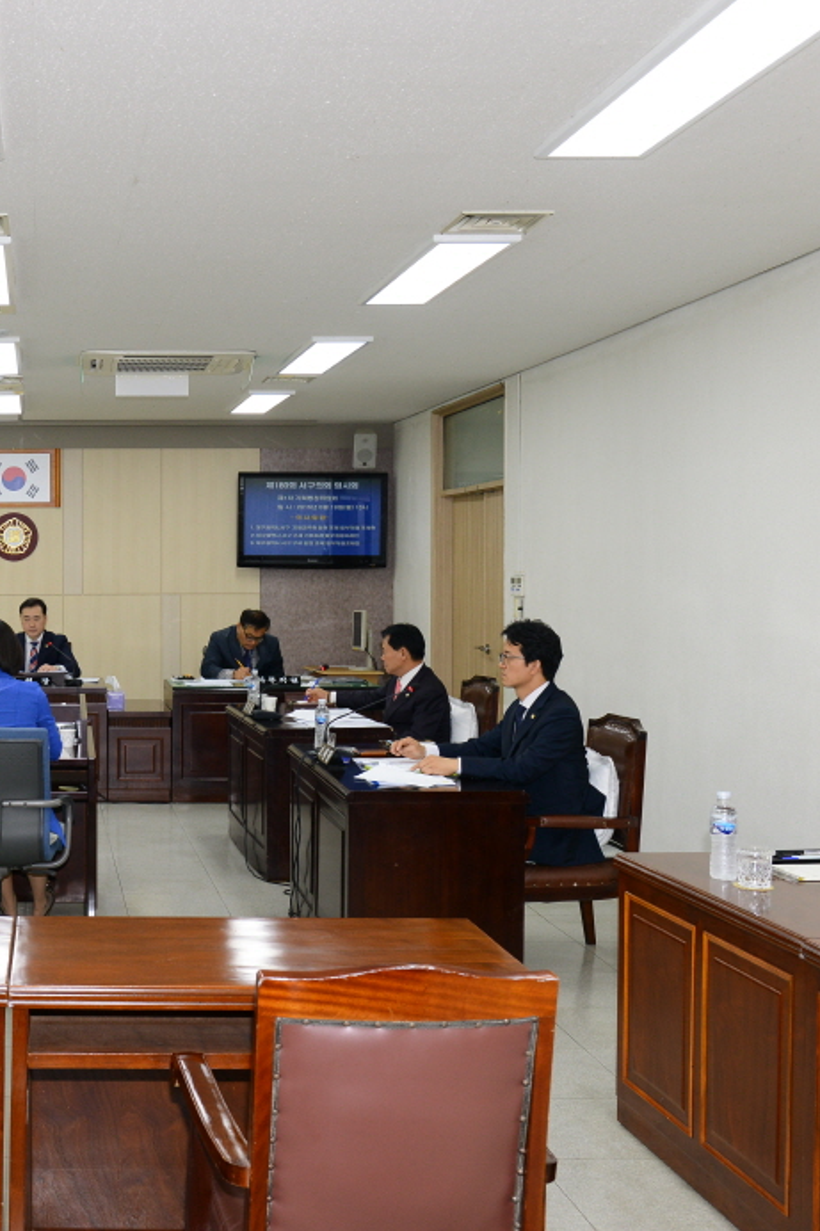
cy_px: 619
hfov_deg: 28.8
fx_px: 1504
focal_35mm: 44
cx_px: 21
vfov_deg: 44.5
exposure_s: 1/60
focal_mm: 29
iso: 900
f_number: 7.1
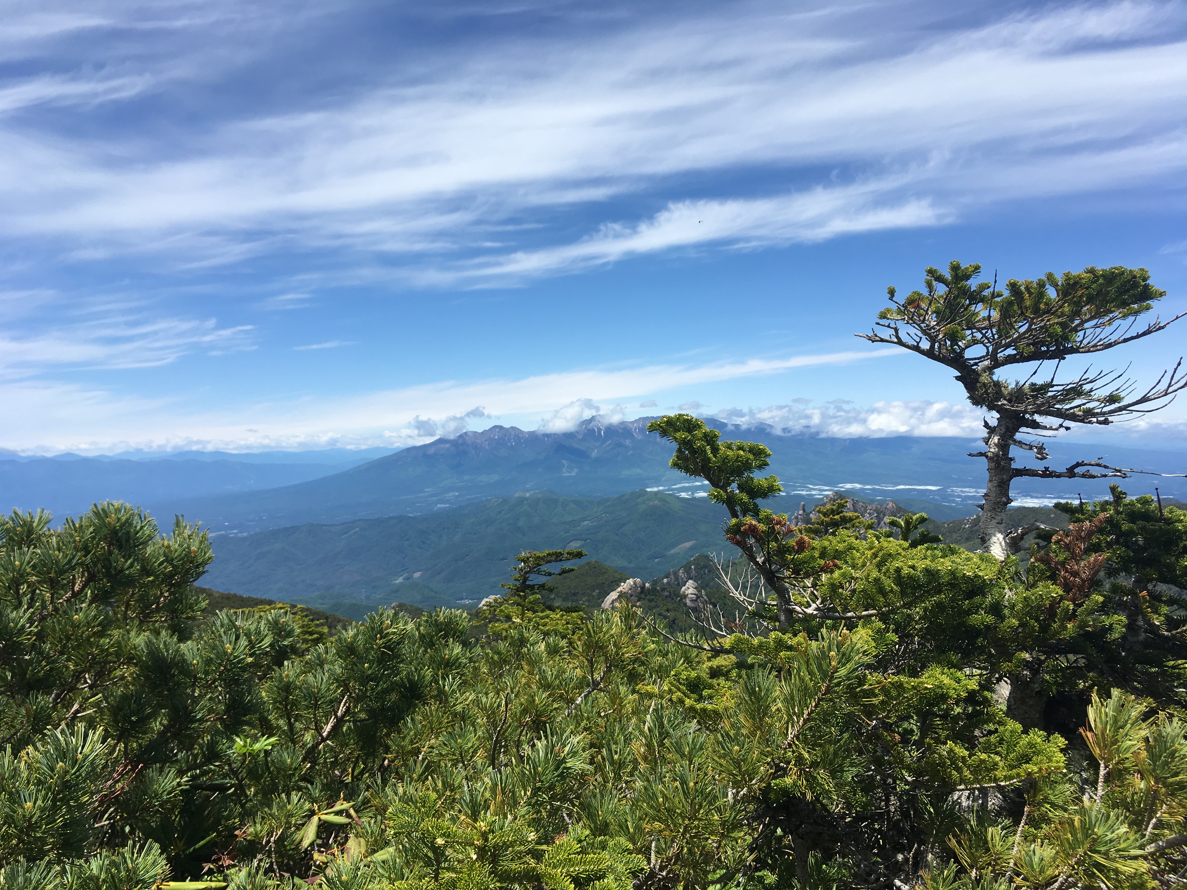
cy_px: 445
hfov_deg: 61.7
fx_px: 994
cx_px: 594
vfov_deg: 48.2
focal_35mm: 29
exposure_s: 1/1637
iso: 25
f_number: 2.2
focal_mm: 4.15
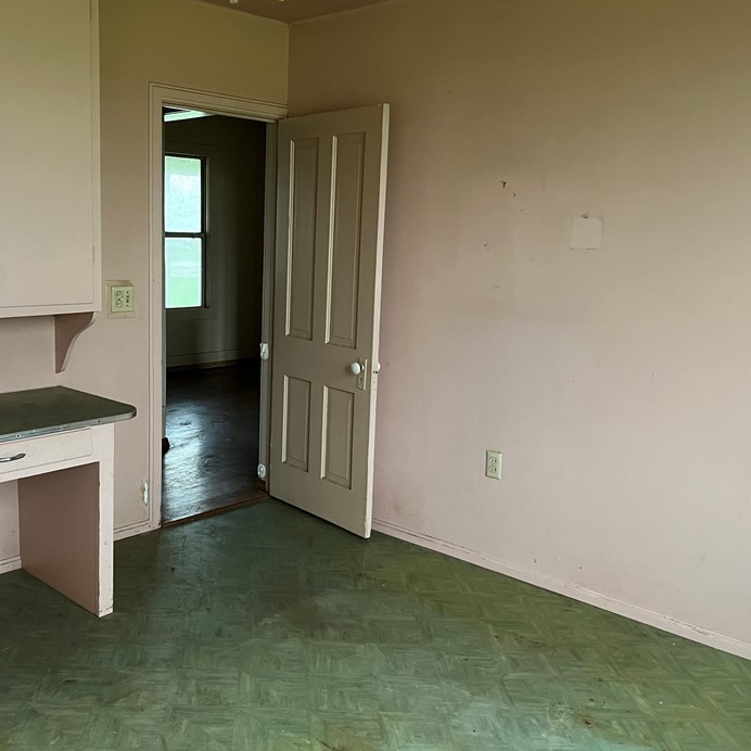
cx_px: 257
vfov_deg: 48.5
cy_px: 373
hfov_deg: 47.7
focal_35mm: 34
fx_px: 835
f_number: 1.6
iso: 320
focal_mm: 5.1
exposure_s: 1/60
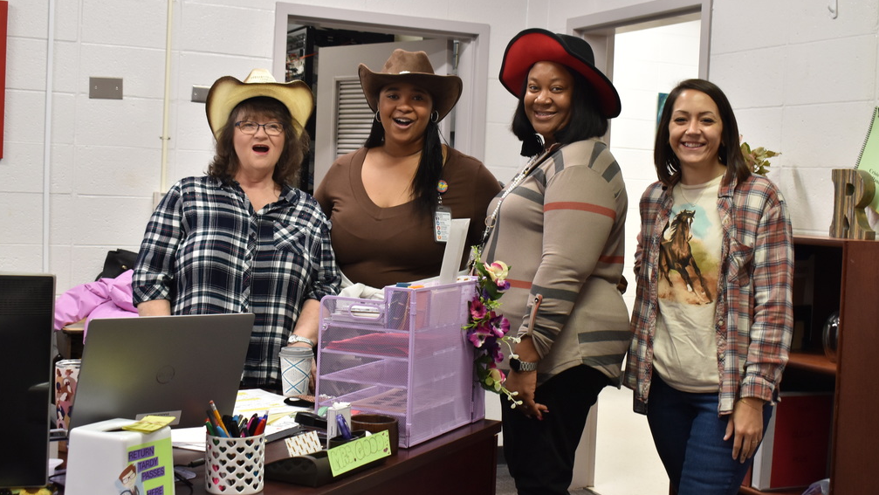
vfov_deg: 24.2
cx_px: 444
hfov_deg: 41.7
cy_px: 237
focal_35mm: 50
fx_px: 1155
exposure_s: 1/50
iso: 720
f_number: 7.1
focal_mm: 31
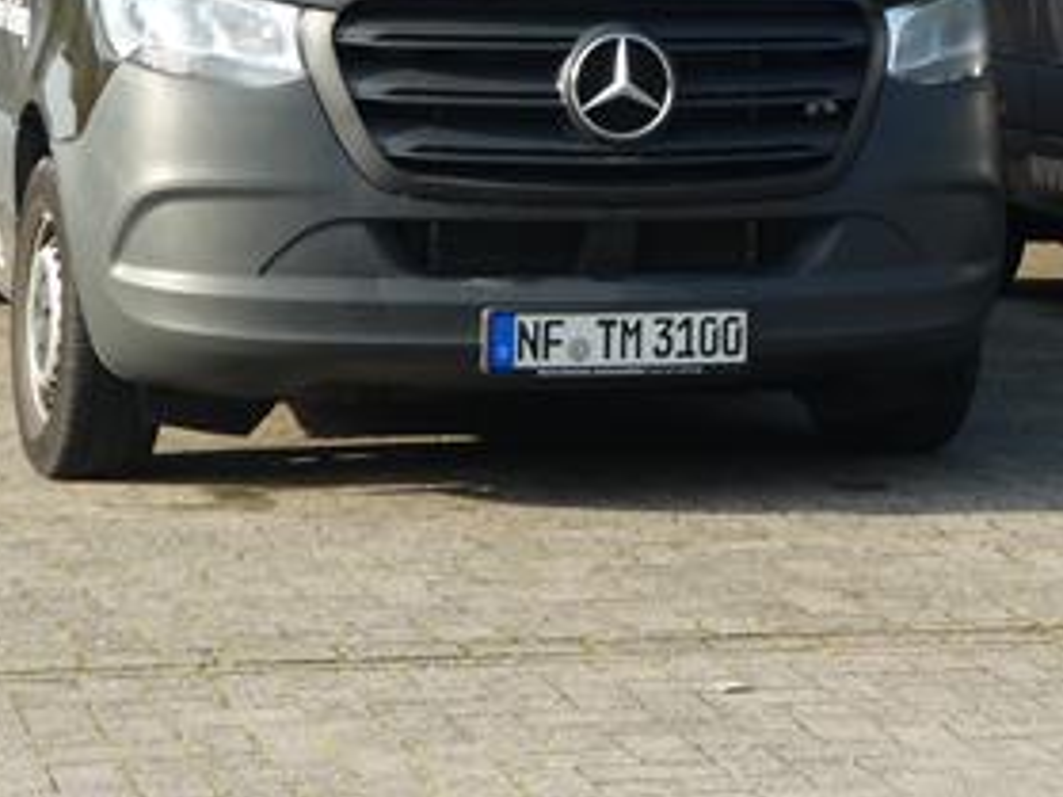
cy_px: -191
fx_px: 4144
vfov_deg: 10.8
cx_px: 823
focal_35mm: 135
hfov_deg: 14.5
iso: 80
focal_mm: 8.4
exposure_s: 1/200
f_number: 4
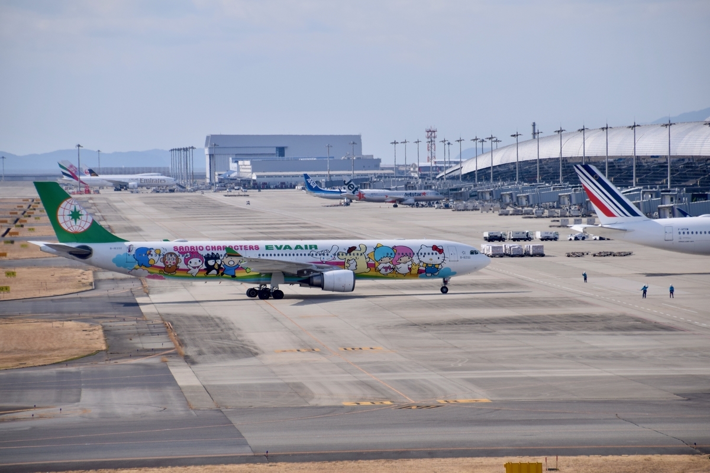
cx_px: 355
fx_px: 4437
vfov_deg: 6.1
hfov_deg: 9.1
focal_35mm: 225
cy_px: 236
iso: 400
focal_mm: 150
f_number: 6
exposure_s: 1/2500
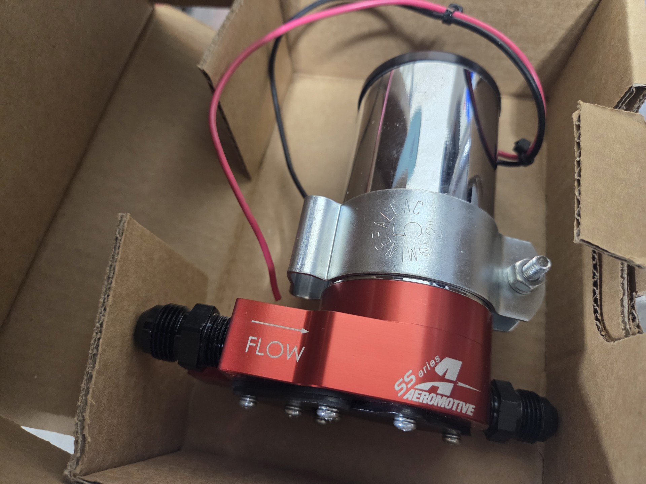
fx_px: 429
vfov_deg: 58.9
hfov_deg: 73.9
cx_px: 323
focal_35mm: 23
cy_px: 242
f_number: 1.8
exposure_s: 1/120
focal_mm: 5.4
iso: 640
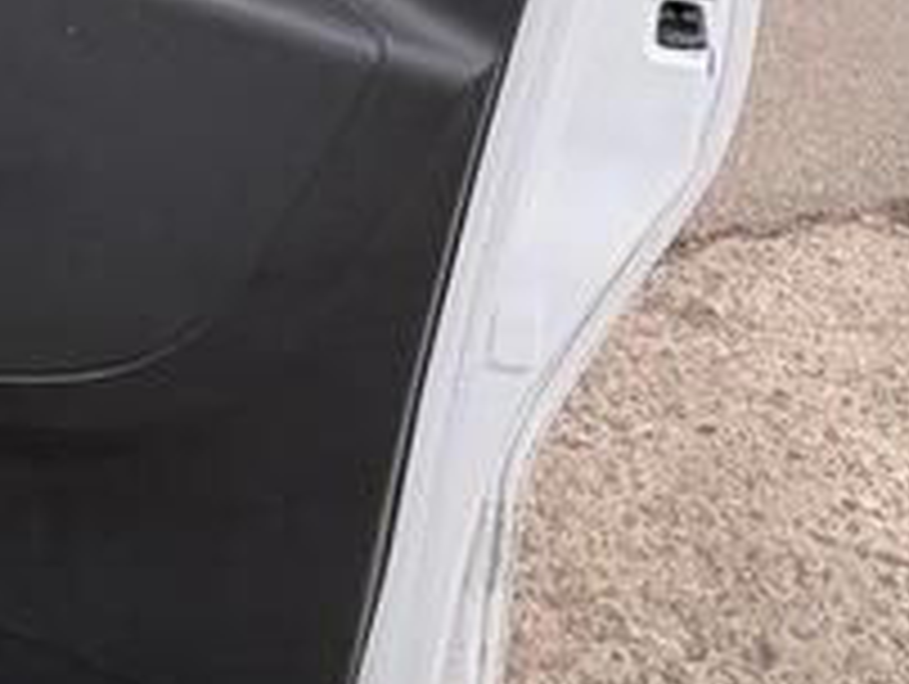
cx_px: 104
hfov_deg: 29.9
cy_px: -405
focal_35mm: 62
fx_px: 1630
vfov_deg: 19.8
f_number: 2.2
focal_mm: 2.22
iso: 80
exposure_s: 1/99
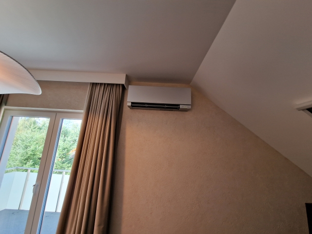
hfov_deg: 106.2
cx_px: 156
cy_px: 117
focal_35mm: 13
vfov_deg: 89.9
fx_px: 117
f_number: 2.2
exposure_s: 1/50
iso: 50
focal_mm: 2.2
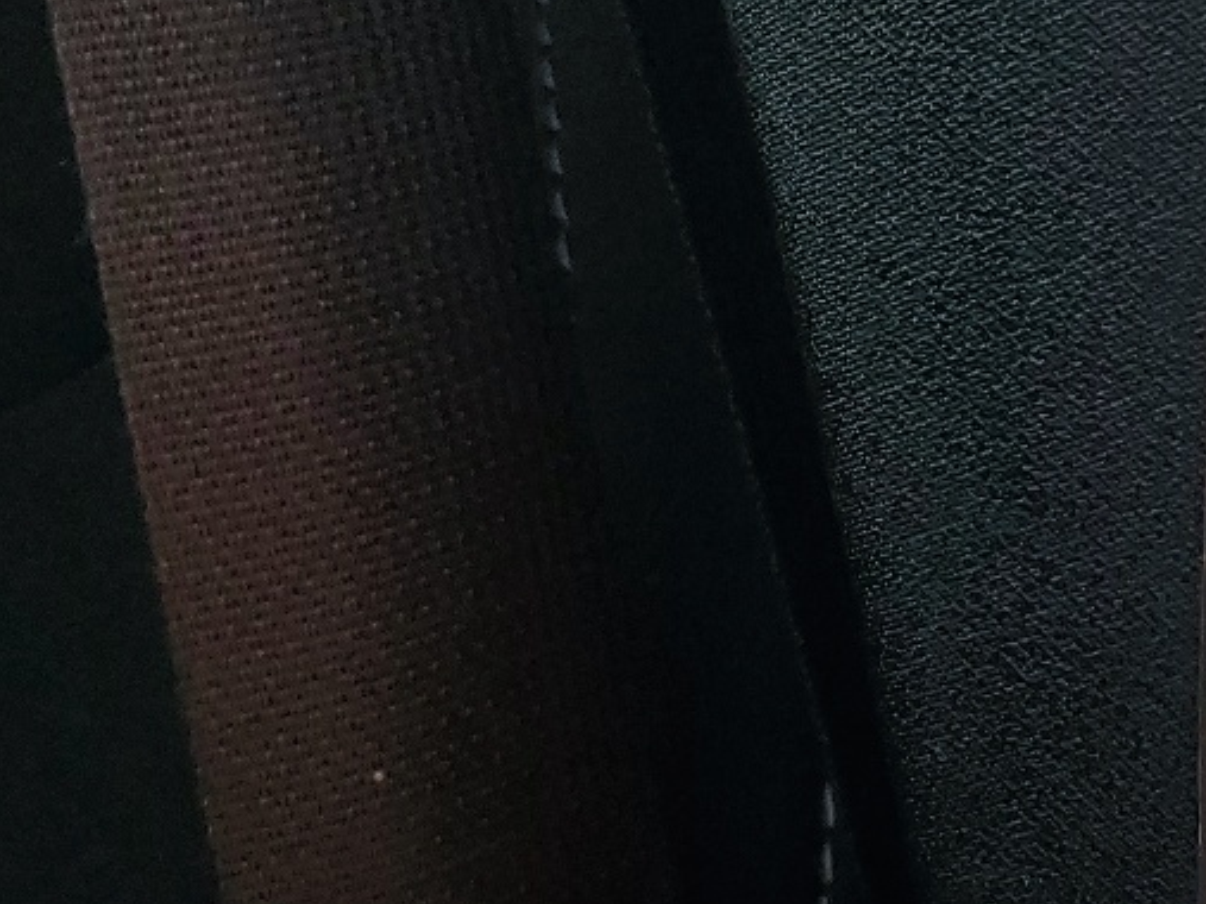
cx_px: 1480
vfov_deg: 18.0
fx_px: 2856
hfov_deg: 21.9
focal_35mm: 82
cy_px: 426
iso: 50
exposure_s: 1/667
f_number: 1.5
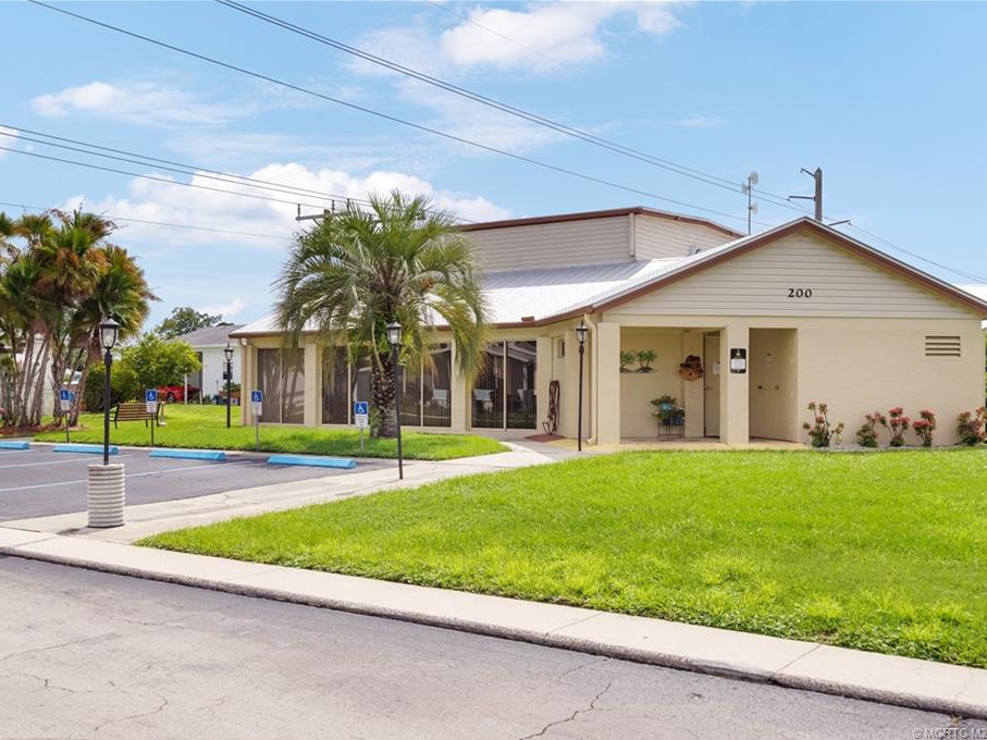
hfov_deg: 48.9
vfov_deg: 37.7
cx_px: 532
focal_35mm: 38
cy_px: 371
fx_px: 1083
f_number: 8
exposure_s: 1/8000
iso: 1600
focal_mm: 35
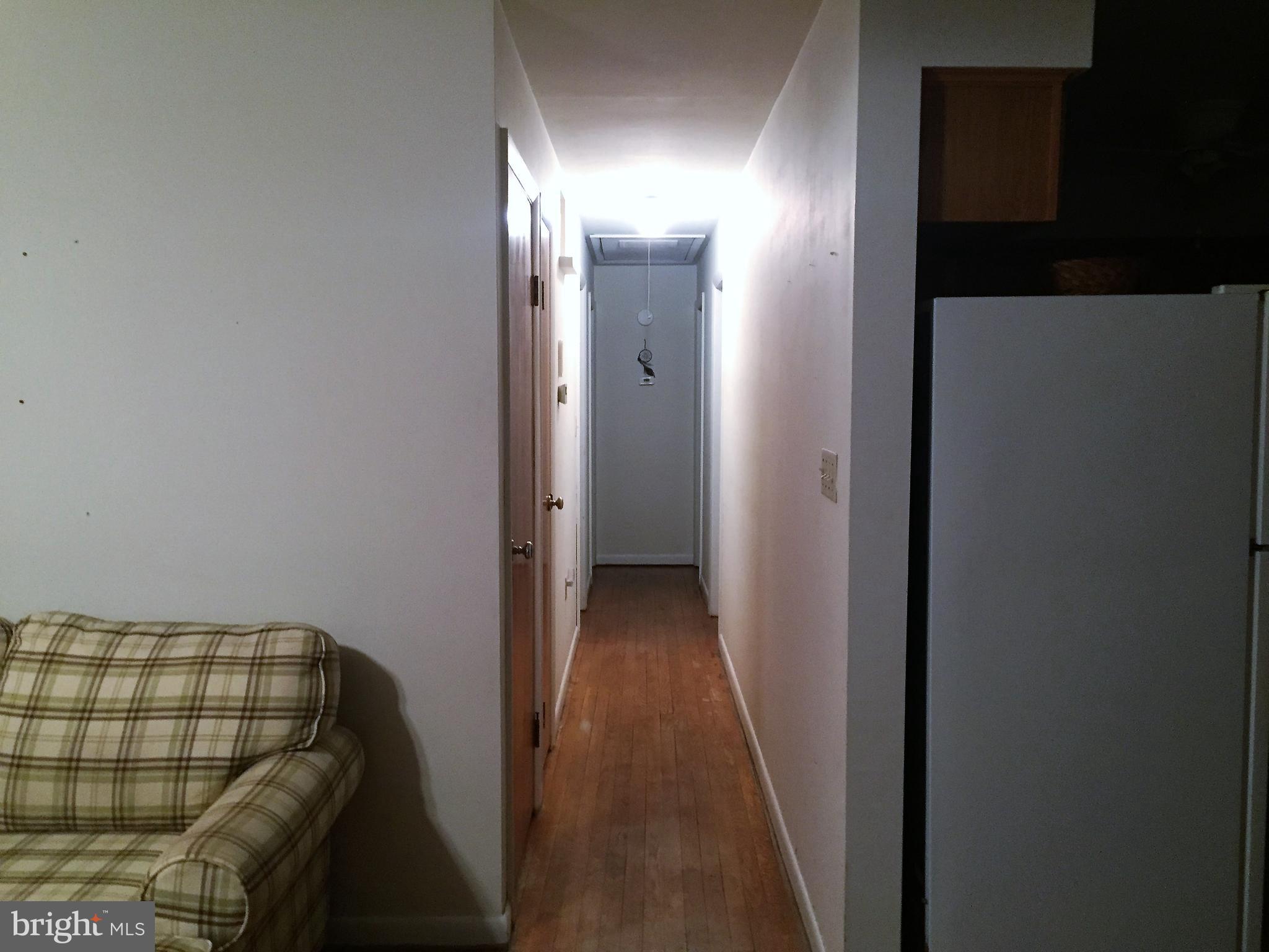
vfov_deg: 48.2
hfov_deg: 61.7
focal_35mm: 29
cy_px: 476
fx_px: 1063
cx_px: 634
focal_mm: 4.15
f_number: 2.2
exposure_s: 1/15
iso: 250
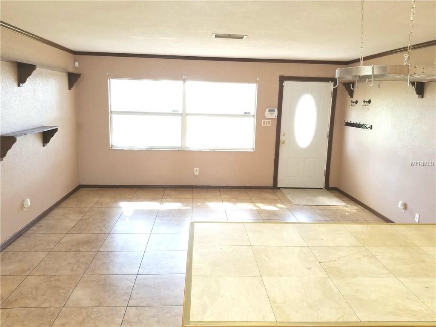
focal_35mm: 26
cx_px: 218
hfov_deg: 67.3
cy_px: 164
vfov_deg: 53.1
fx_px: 327
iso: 200
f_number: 1.7
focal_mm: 4.25
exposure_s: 1/40
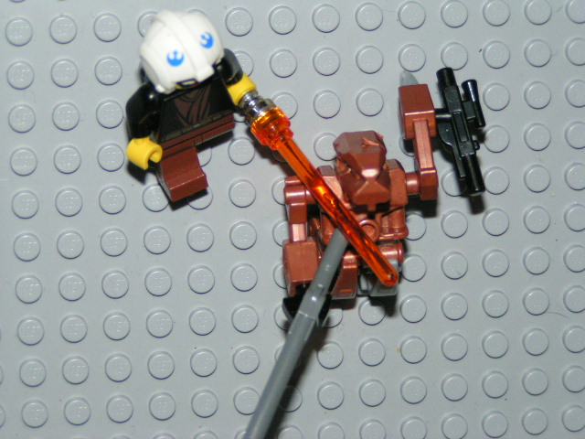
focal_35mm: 143
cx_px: 292
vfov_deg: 10.4
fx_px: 2417
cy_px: 220
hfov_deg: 13.8
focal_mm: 21.9
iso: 200
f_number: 3.5
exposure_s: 1/160
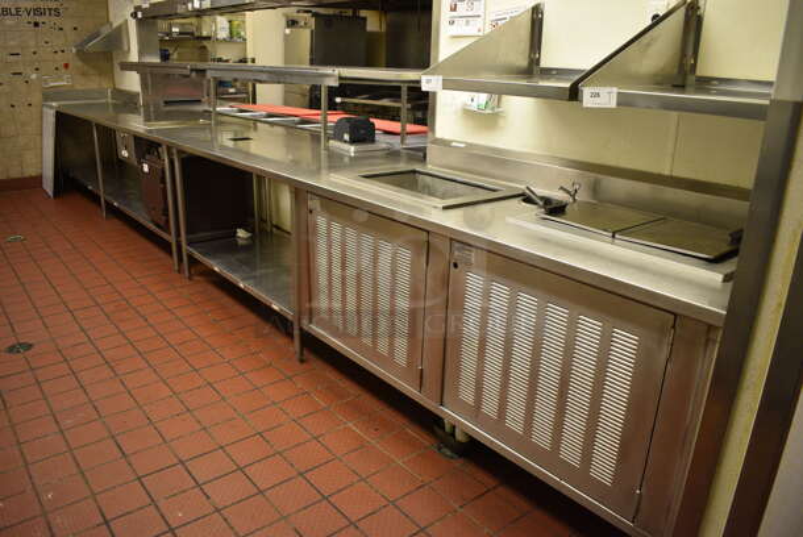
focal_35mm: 27
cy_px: 268
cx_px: 402
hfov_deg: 67.3
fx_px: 603
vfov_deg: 48.0
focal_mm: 18
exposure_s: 1/125
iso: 1100
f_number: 3.5
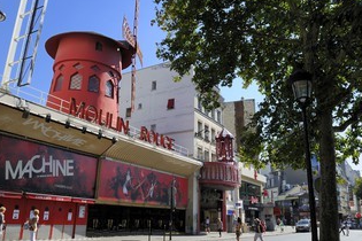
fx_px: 322
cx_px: 188
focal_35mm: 32
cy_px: 111
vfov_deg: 41.1
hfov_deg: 58.7
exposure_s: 1/160
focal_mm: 24
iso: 200
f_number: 11
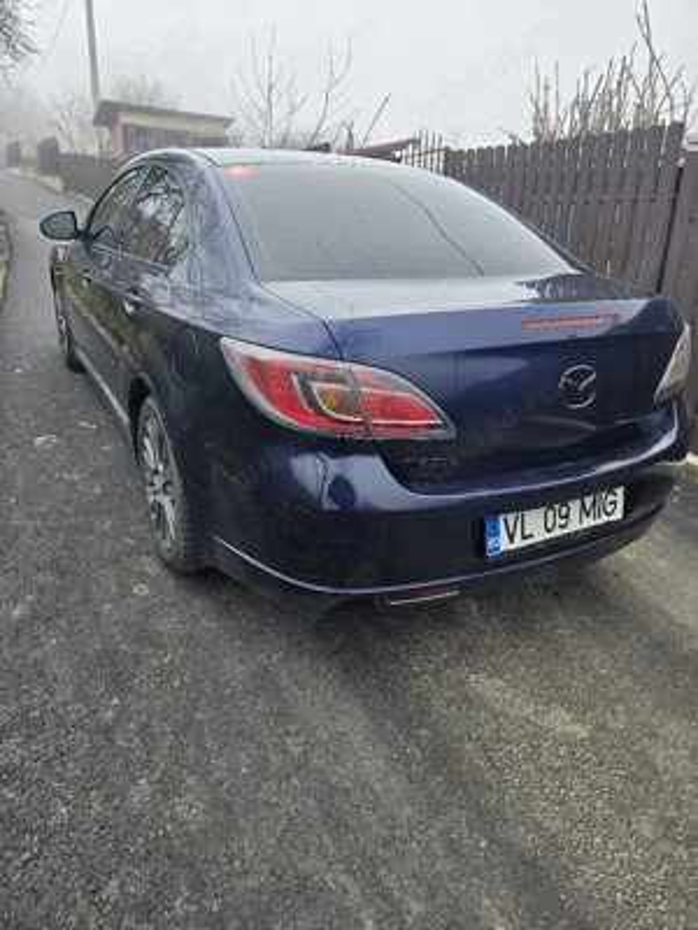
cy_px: 465
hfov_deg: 58.9
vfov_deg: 73.9
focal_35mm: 23
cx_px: 349
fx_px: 618
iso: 12
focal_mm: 6.3
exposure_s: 1/233
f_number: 1.7
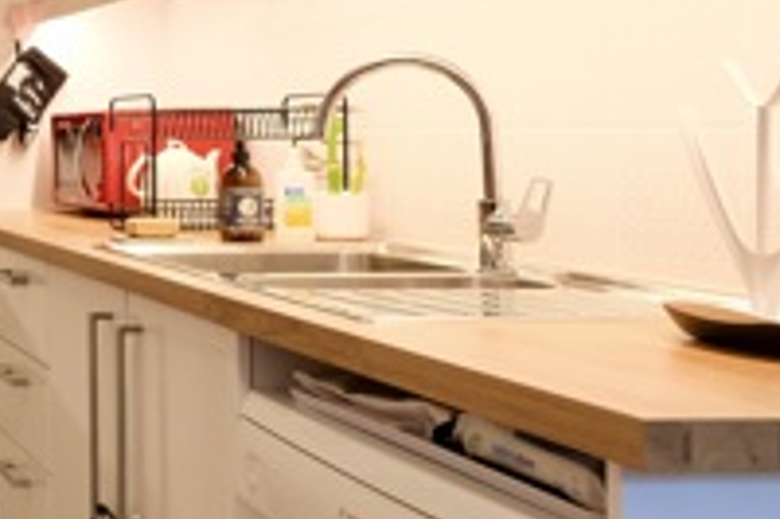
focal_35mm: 54
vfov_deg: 24.7
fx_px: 1169
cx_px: -320
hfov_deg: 28.0
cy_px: 133
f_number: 4
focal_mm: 10
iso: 640
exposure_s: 1/30
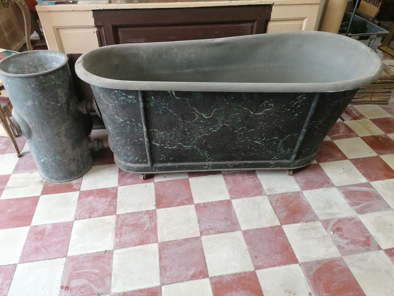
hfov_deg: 65.3
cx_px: 197
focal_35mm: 27
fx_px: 307
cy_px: 148
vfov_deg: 51.4
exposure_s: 1/25
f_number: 1.8
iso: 320
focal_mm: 4.75
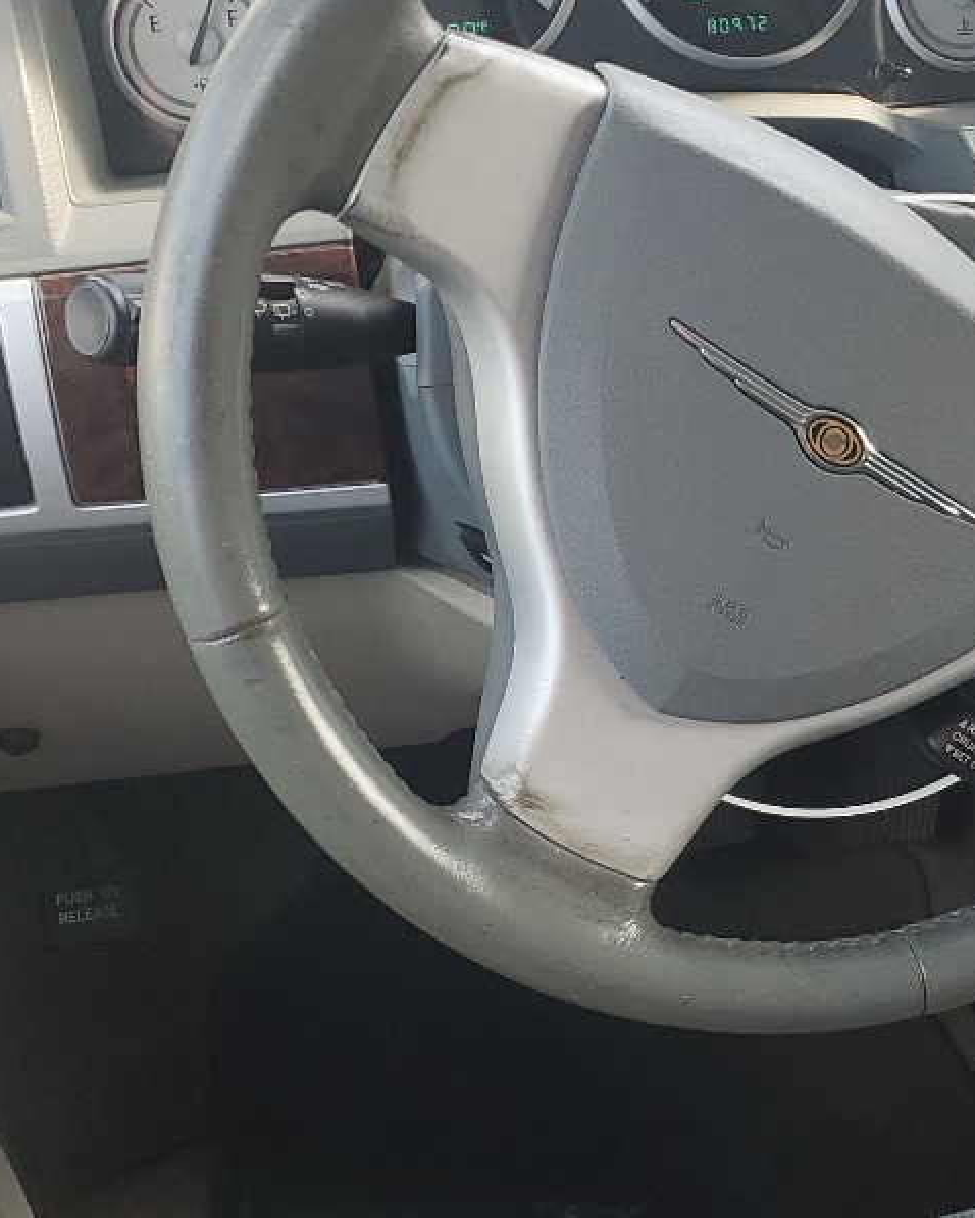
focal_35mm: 68
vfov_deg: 27.8
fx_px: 2452
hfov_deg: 21.1
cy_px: 777
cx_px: 1136
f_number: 1.5
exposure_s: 1/152
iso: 50
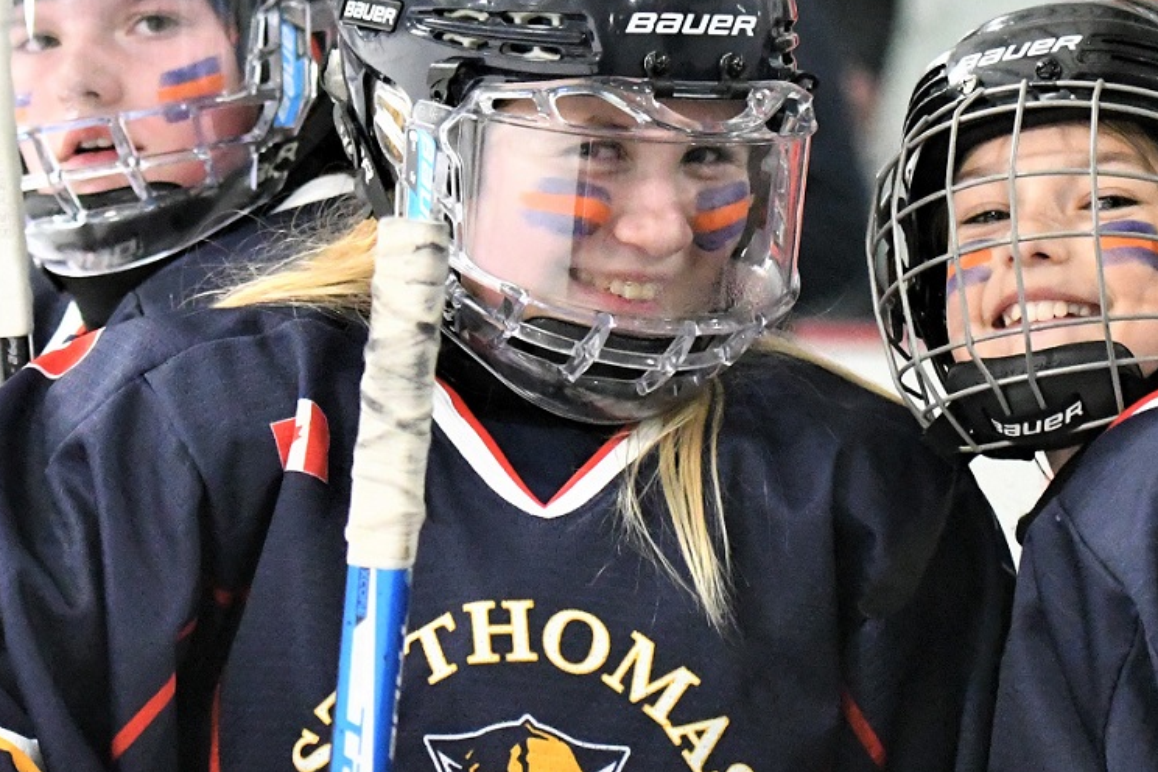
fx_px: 5500
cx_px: 659
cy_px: 525
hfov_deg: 12.0
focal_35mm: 171
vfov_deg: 8.0
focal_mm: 70
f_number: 2.8
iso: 11400
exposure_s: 1/1000
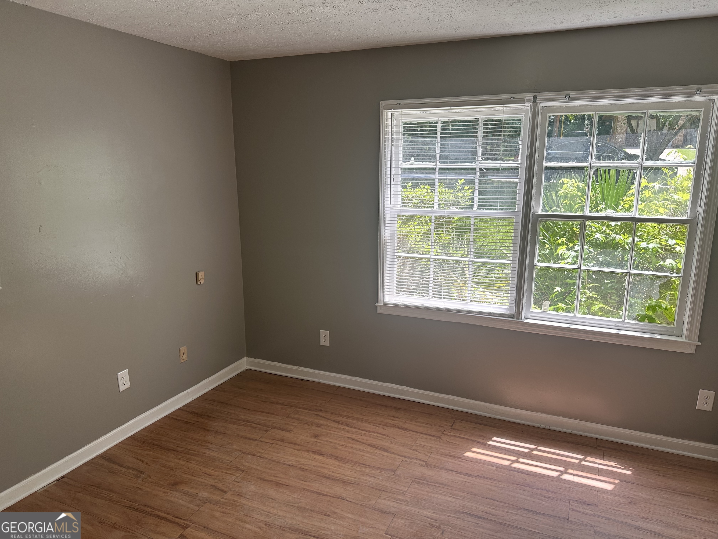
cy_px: 270
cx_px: 359
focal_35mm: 24
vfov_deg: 56.8
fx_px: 498
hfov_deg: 71.6
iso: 80
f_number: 1.78
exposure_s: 1/480
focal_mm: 6.86
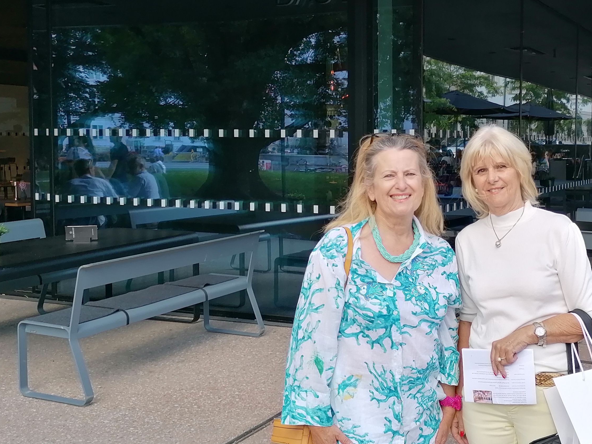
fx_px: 821
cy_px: 184
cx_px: 461
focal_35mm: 48
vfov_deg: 30.2
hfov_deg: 38.4
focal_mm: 4.75
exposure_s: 1/200
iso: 50
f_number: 1.8
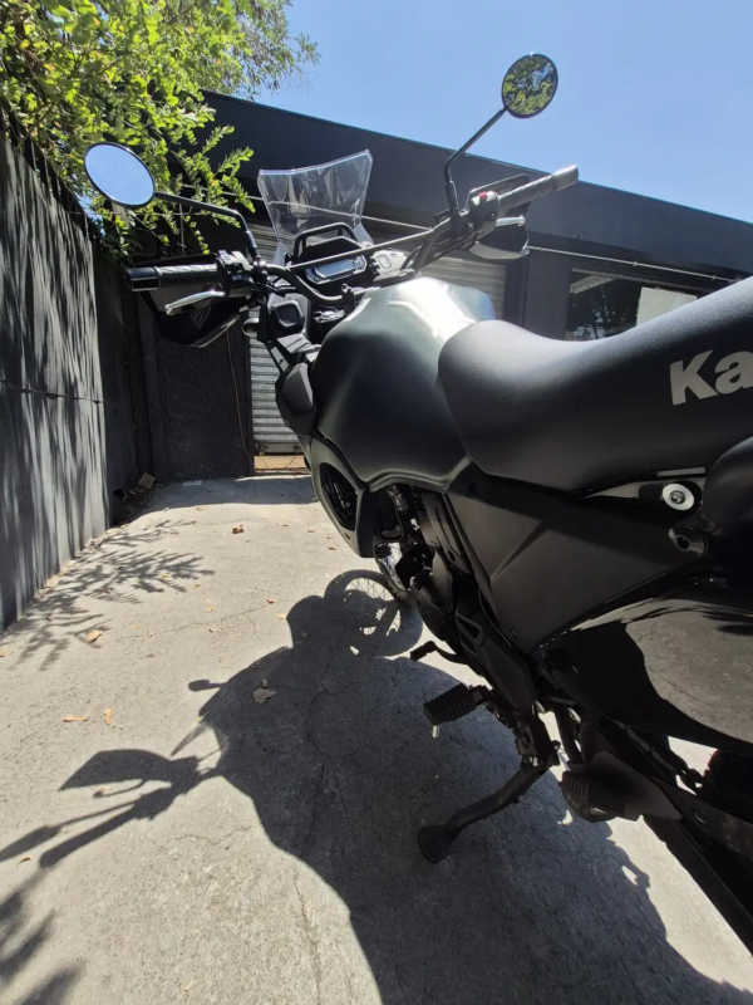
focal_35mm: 13
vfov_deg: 106.2
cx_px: 376
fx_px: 377
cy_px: 502
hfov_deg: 89.9
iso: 50
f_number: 2.2
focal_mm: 1.74
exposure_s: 1/974
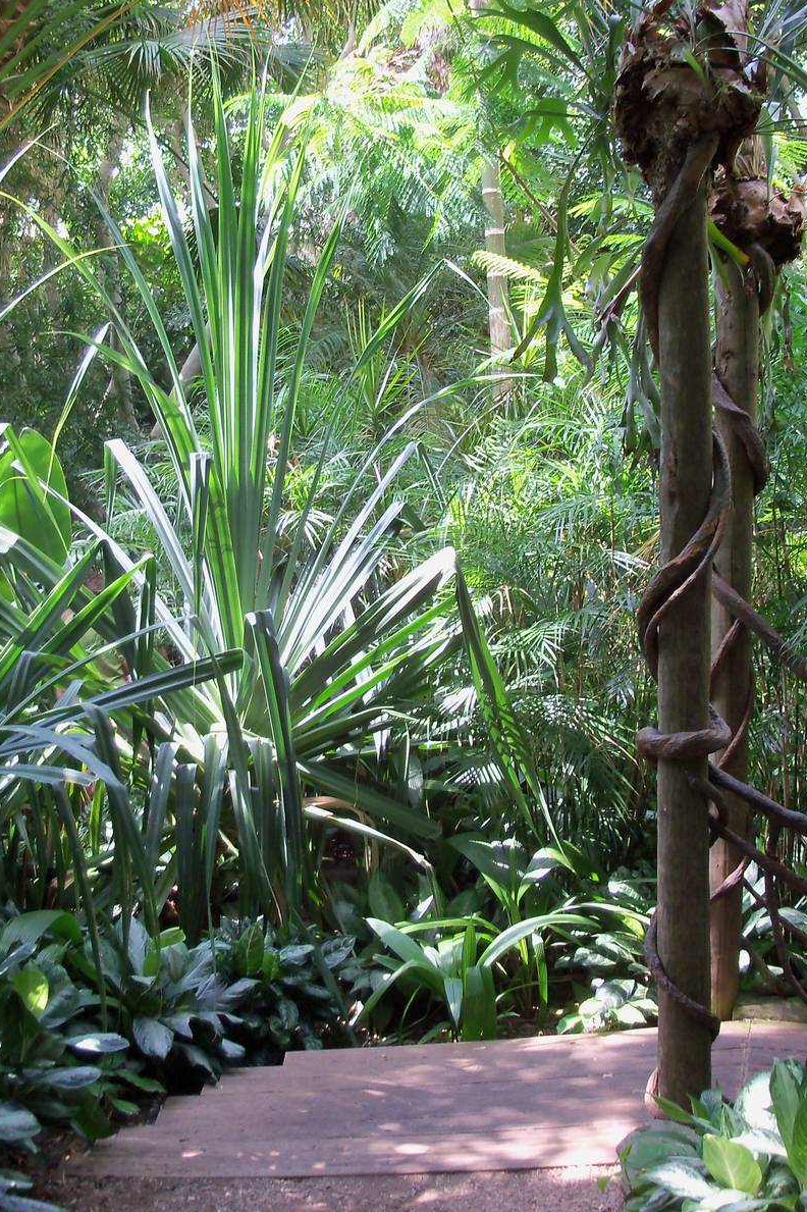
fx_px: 1648
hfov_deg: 27.3
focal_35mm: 49
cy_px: 611
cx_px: 256
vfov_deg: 40.4
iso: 64
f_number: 3
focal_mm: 6.3
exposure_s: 1/40
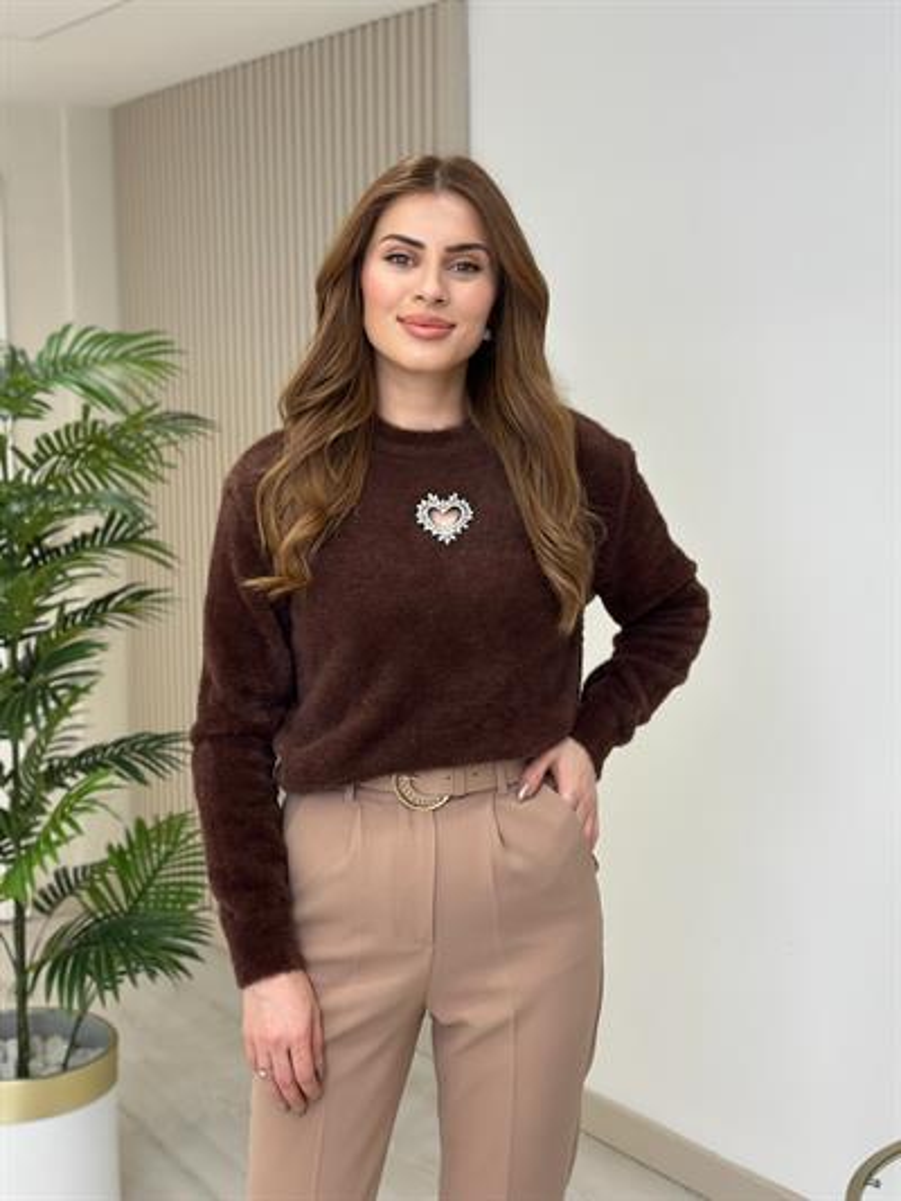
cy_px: 600
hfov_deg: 30.3
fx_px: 1665
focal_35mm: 48
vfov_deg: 39.6
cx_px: 450
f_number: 1.78
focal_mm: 6.86
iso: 64
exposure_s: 1/151
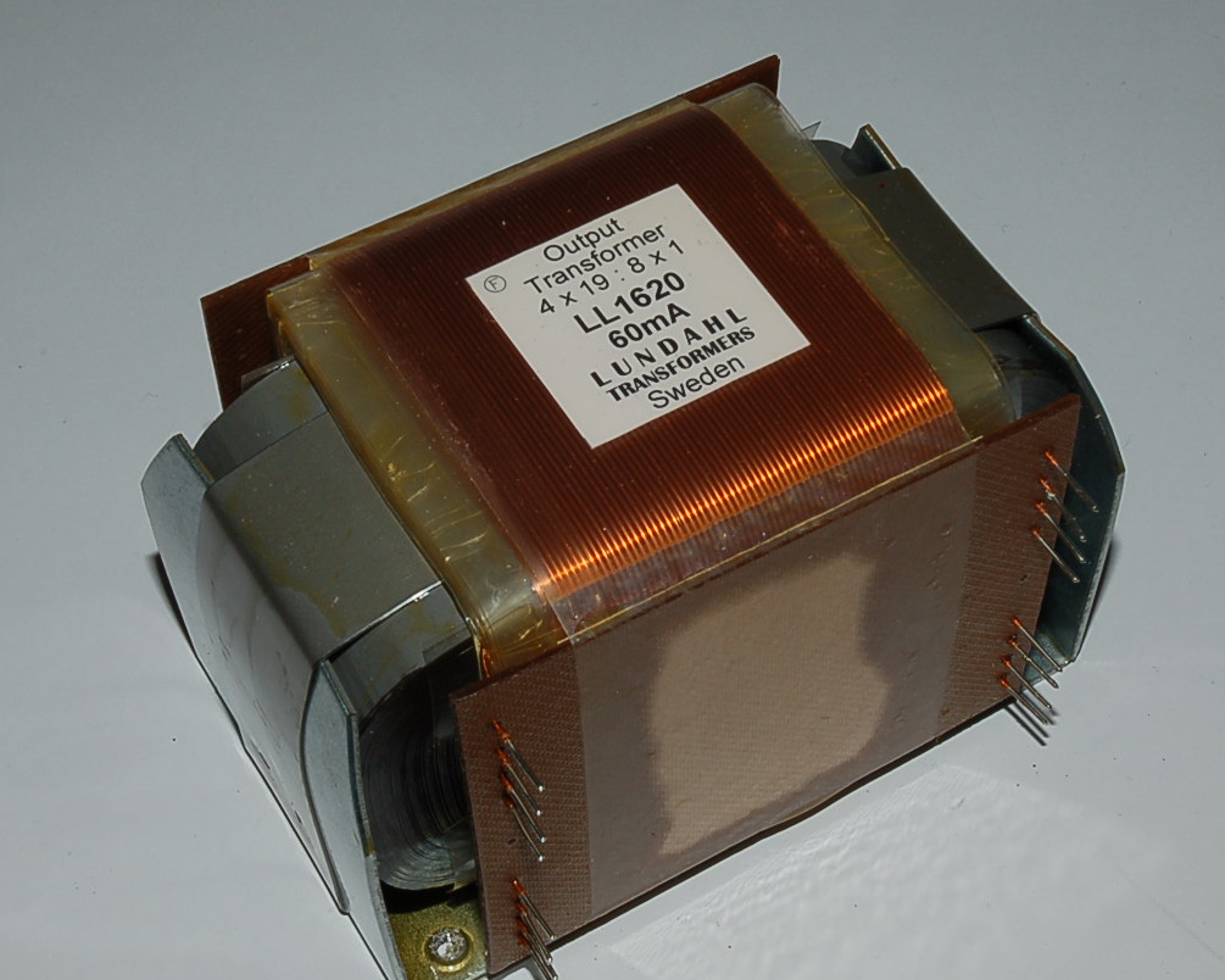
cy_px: 552
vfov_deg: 19.2
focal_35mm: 80
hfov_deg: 23.8
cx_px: 645
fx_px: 2900
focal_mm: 38
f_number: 22
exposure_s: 1/60
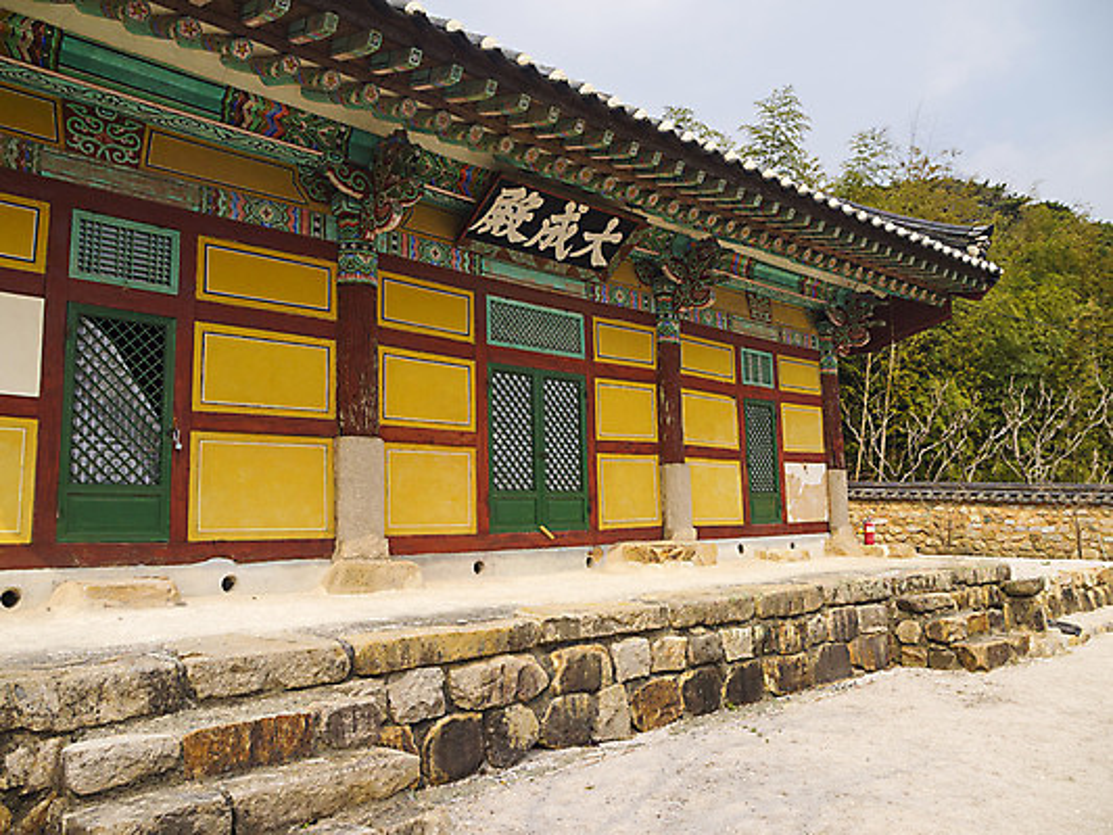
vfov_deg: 49.8
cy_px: 418
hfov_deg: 63.4
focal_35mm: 28
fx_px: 900
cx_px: 556
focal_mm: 14
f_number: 8
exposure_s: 1/400
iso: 200
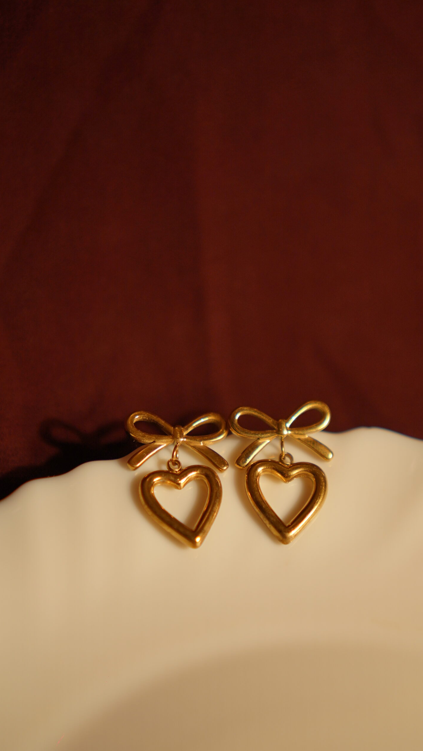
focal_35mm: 55
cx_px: 209
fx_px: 1097
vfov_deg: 37.8
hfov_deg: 21.8
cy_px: 373
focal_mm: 35
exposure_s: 1/200
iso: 125
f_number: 2.5
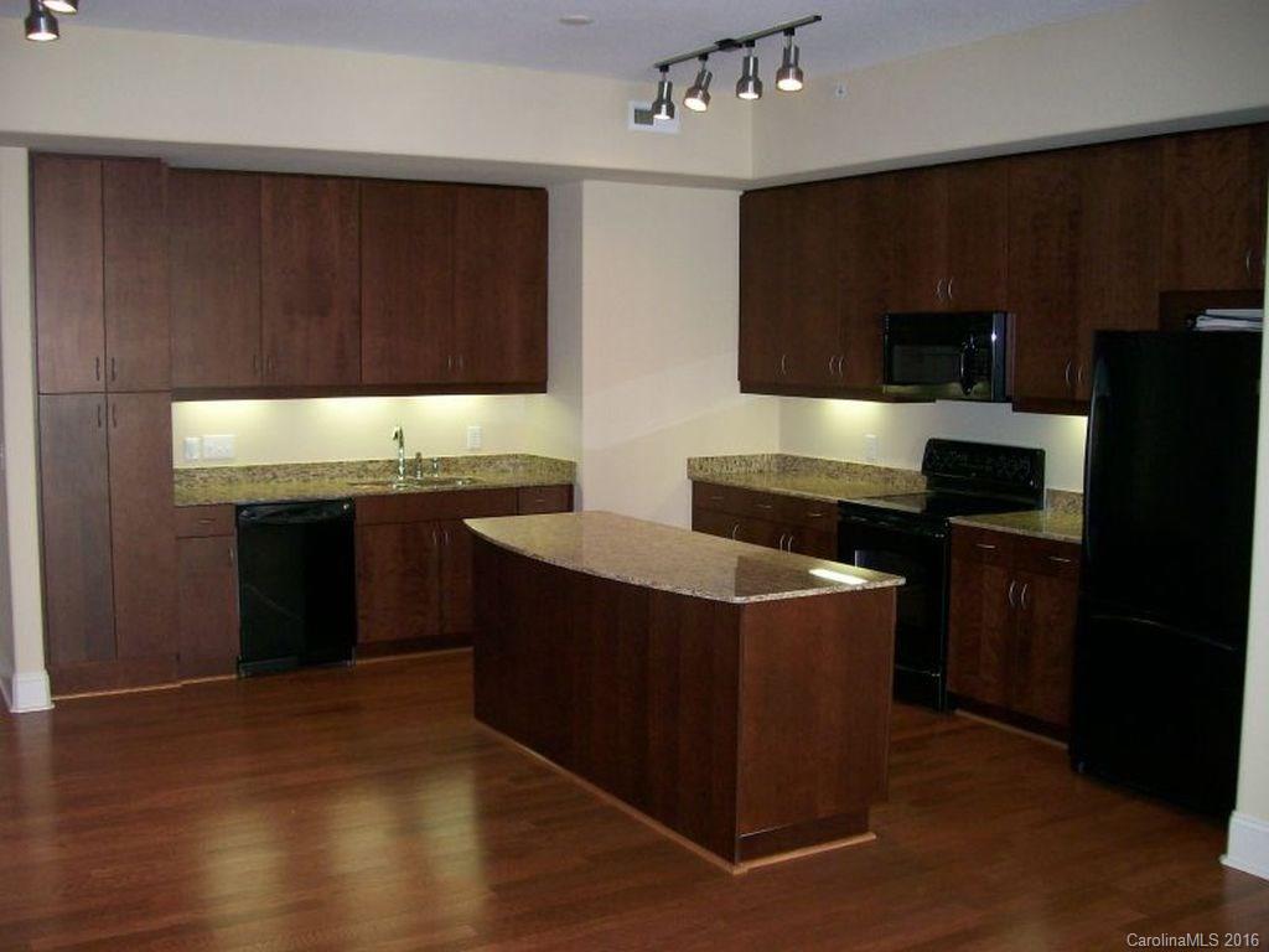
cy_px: 476
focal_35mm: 36
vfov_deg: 39.7
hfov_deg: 51.4
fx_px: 1320
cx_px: 634
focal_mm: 6
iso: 140
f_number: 2.7
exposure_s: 1/64
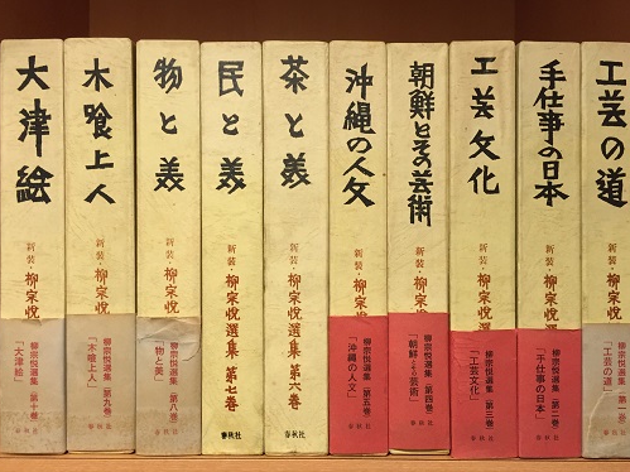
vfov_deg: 45.4
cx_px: 321
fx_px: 564
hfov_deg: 58.4
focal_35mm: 31
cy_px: 242
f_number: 2.2
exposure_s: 1/30
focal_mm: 4.15
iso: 50
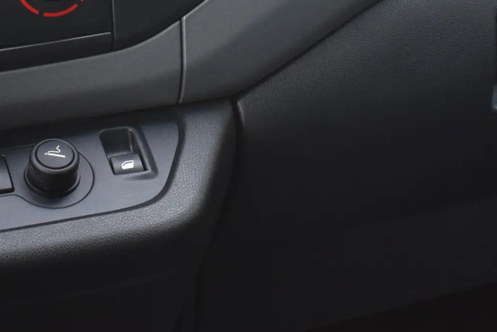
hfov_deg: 17.3
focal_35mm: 118
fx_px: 1637
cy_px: -55
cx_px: 240
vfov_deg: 11.4
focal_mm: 27
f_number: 4
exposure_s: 1/60
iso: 640
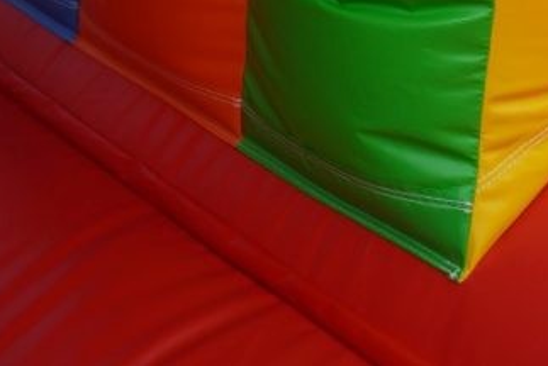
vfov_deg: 16.2
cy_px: -211
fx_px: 1158
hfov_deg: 26.2
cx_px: 421
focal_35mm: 76
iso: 100
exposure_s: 1/250
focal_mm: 16
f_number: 5
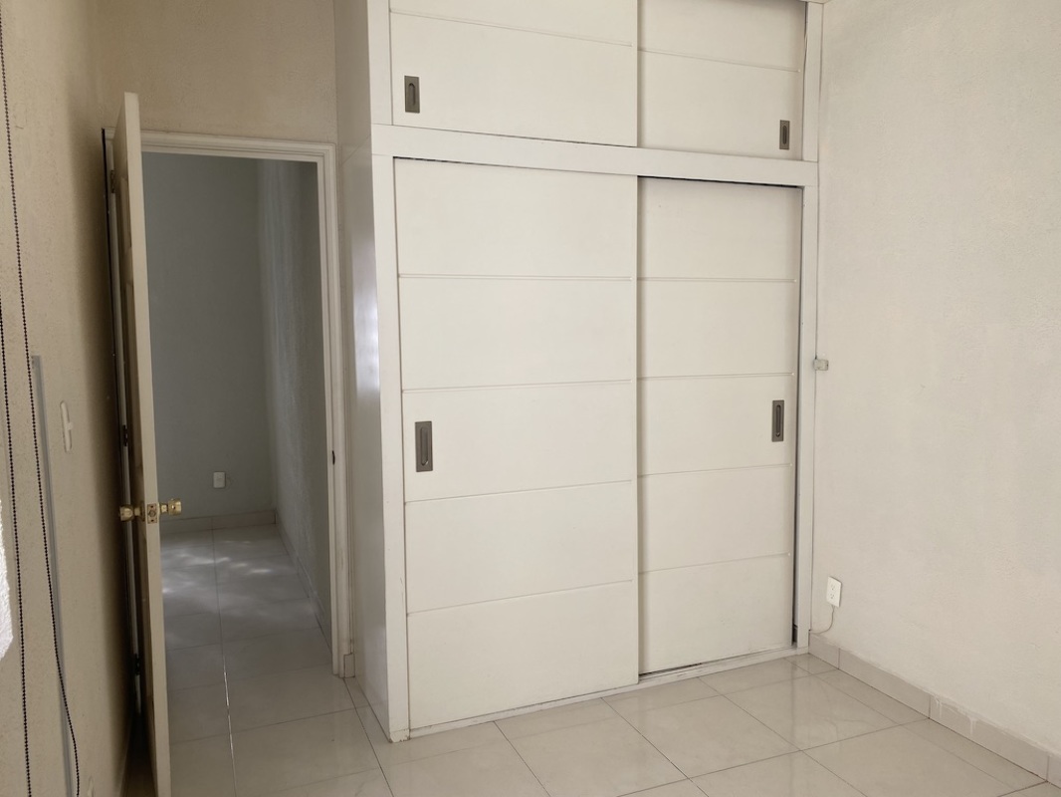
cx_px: 530
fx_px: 797
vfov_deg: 53.1
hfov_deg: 67.3
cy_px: 398
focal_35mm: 26
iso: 40
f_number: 1.8
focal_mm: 4.25
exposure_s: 1/121
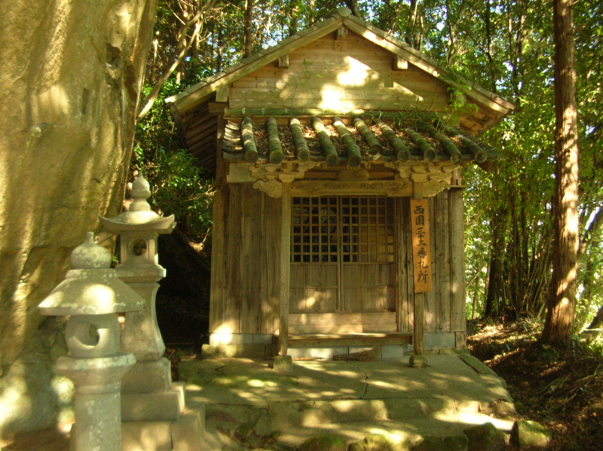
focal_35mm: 35
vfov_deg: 40.7
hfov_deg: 52.7
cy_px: 226
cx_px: 302
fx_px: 609
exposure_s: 1/60.1
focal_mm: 5.8
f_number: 2.8
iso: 132
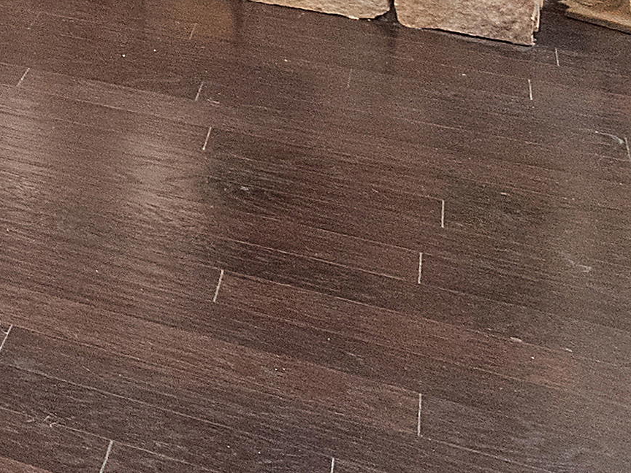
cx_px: -1041
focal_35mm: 96
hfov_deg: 12.9
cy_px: -641
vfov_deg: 12.4
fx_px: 1750
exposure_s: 1/6
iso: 400
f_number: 5.6
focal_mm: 8
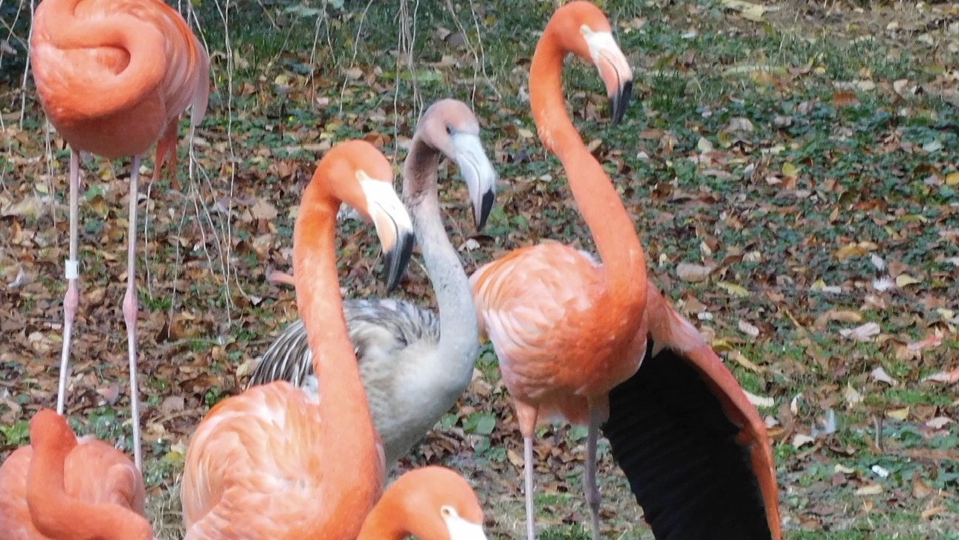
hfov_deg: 7.9
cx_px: 479
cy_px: 330
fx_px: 6943
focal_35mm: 273
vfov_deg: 4.5
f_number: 5.5
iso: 400
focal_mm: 44.8
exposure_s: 1/160
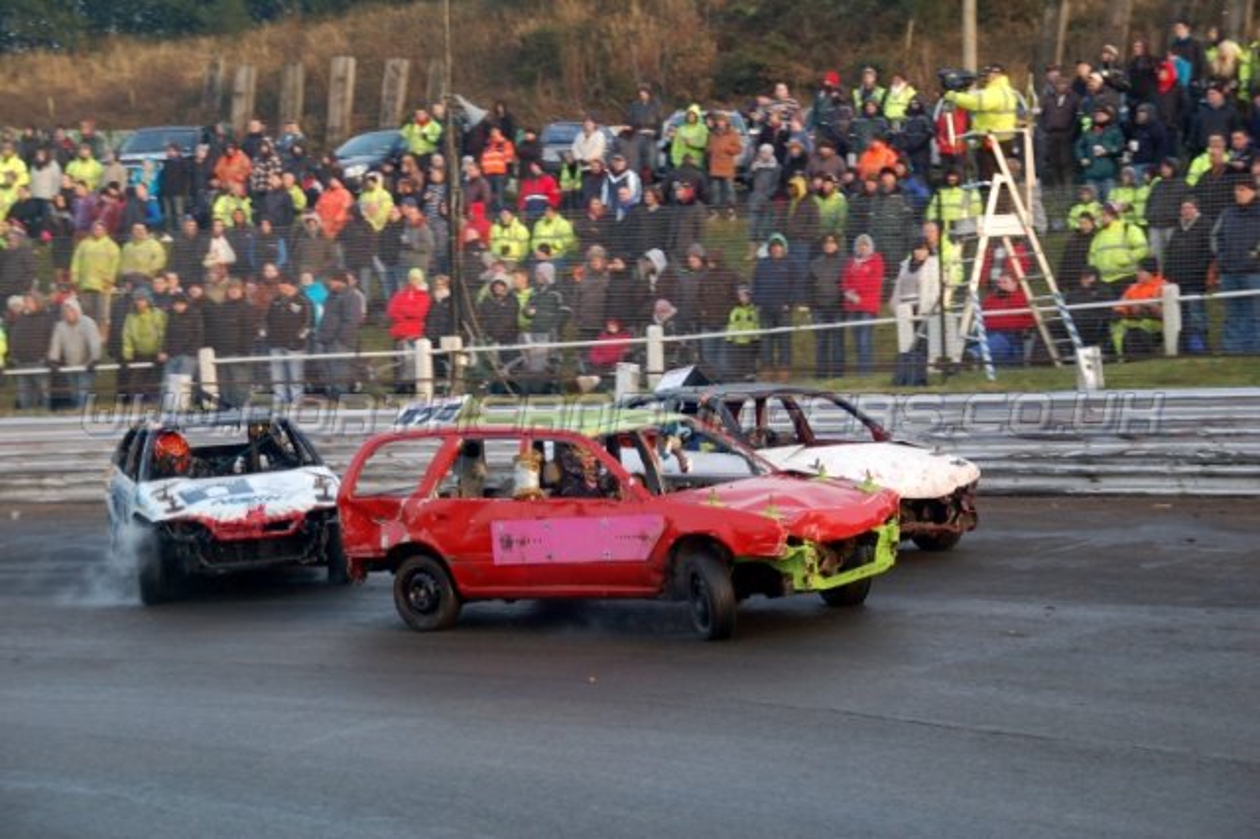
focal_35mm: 98
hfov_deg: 20.9
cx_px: 630
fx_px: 3411
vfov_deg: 14.0
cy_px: 420
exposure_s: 1/320
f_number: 5.3
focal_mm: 65
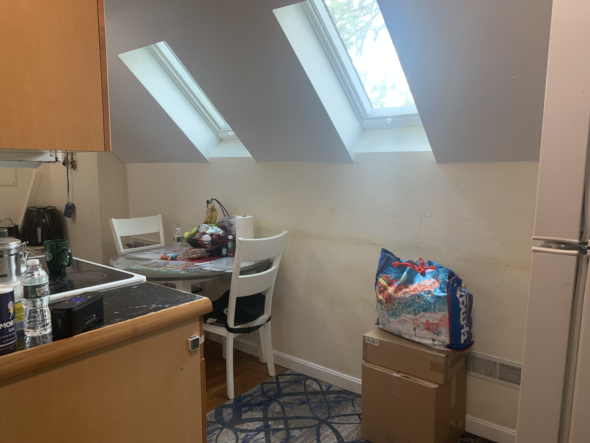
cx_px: 295
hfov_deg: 67.3
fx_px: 443
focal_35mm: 26
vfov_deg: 53.1
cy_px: 222
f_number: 1.8
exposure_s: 1/60
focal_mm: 4.25
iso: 80
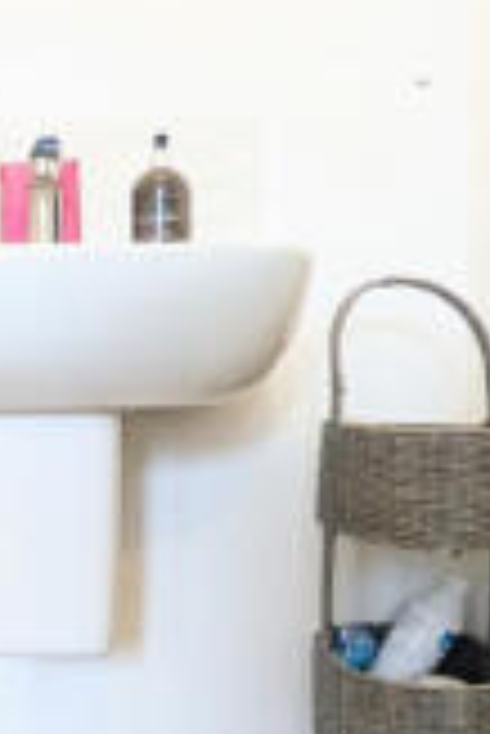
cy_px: 453
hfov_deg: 24.9
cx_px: 13
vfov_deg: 38.0
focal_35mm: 52
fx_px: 1059
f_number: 2.2
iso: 686
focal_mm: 1.83
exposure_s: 1/50
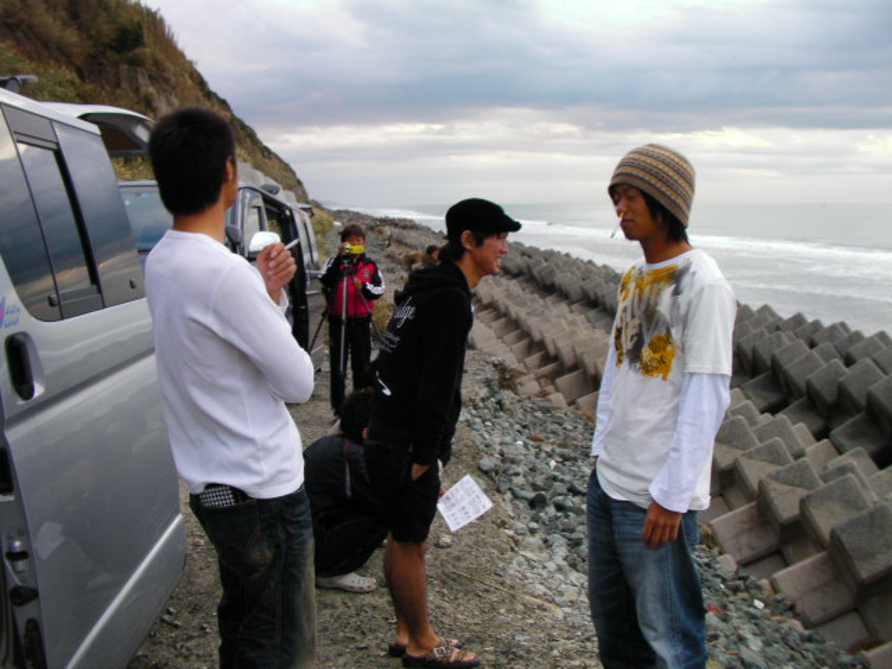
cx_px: 446
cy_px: 334
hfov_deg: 49.0
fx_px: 979
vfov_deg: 37.7
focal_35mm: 38
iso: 101
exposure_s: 1/30
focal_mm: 6.3
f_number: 3.5
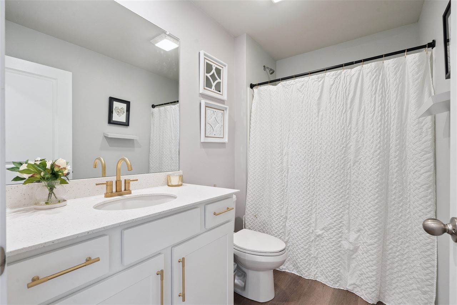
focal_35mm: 16
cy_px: 152
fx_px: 203
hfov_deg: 96.7
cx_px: 228
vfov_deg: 73.7
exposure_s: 1/10
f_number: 9
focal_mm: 16
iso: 400
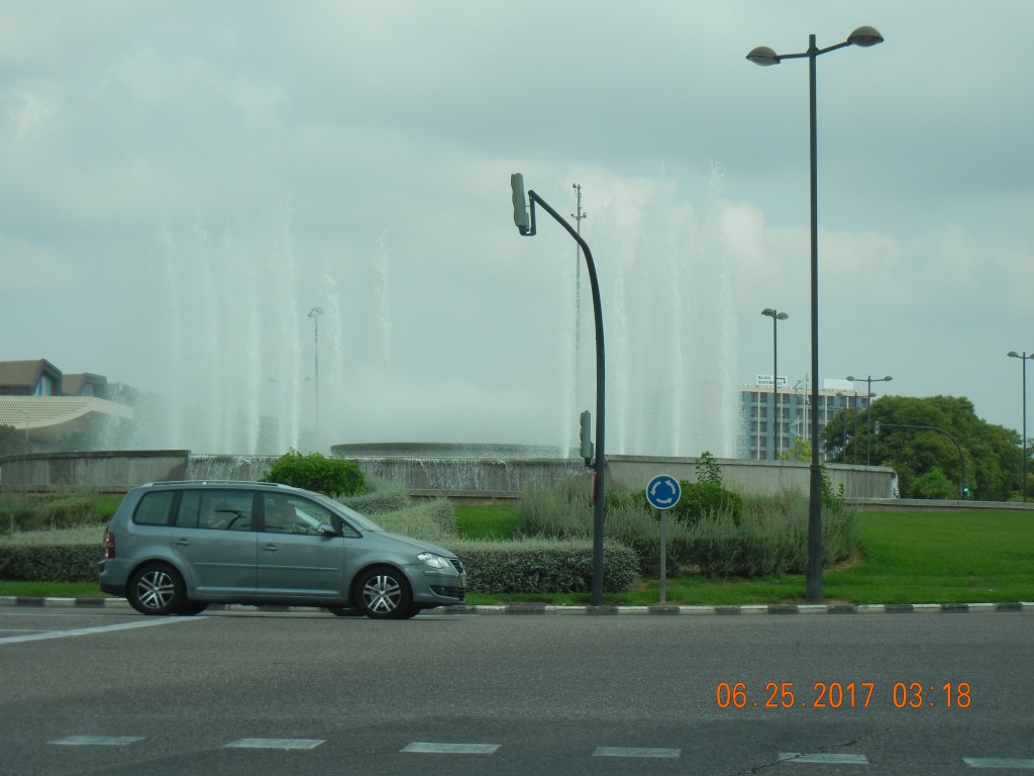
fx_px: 2300
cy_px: 388
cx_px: 517
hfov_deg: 25.3
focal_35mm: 77
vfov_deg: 19.1
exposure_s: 1/785
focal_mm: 13.9
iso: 160
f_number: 4.3
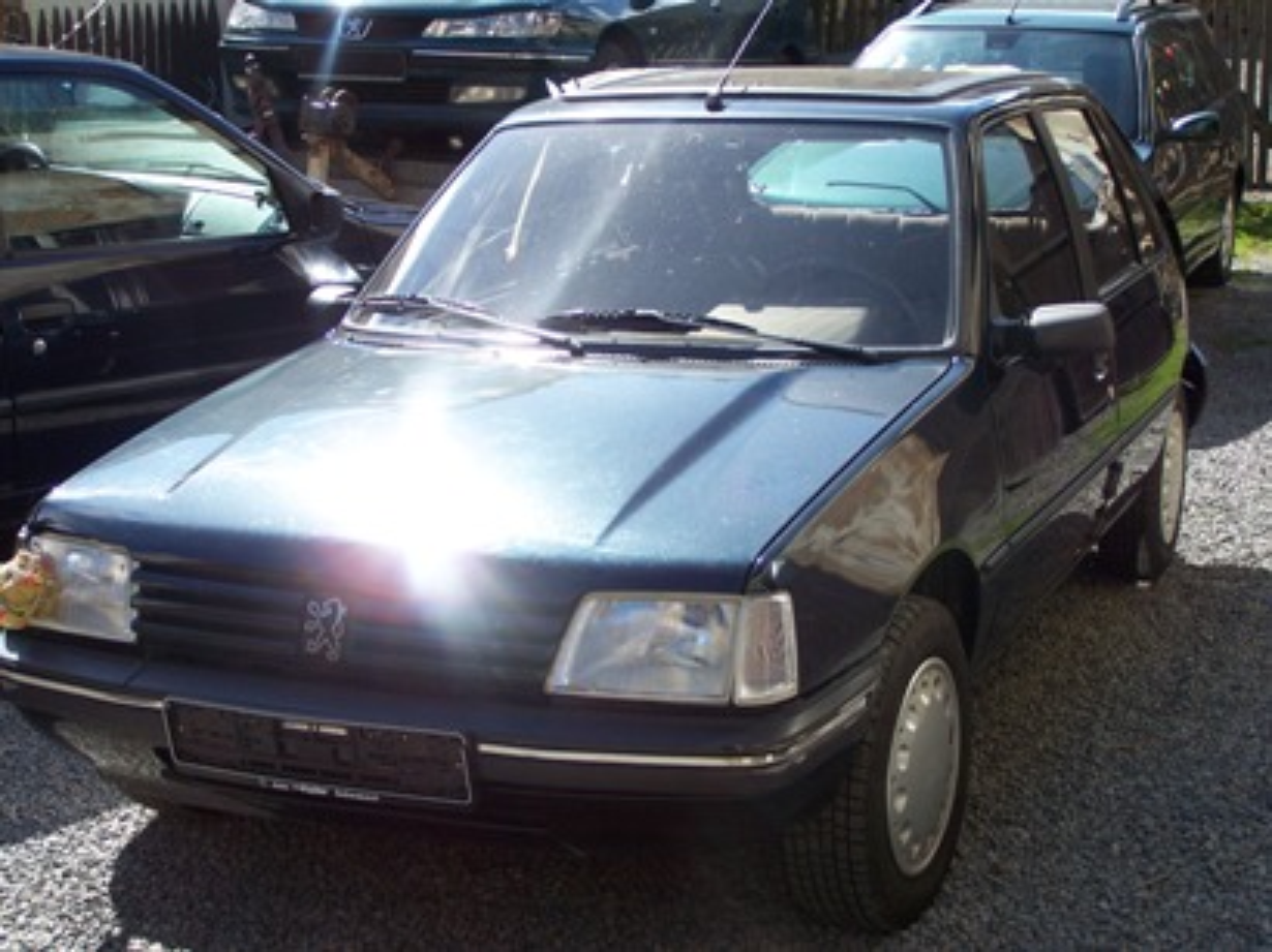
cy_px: 476
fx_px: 2167
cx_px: 636
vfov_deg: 24.8
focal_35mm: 59
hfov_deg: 32.7
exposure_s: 1/750
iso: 80
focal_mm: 9.8
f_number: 3.1
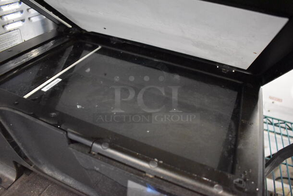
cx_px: 146
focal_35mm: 27
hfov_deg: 67.3
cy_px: 98
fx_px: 220
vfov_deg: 48.0
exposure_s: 1/125
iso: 11400
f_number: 3.5
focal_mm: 18
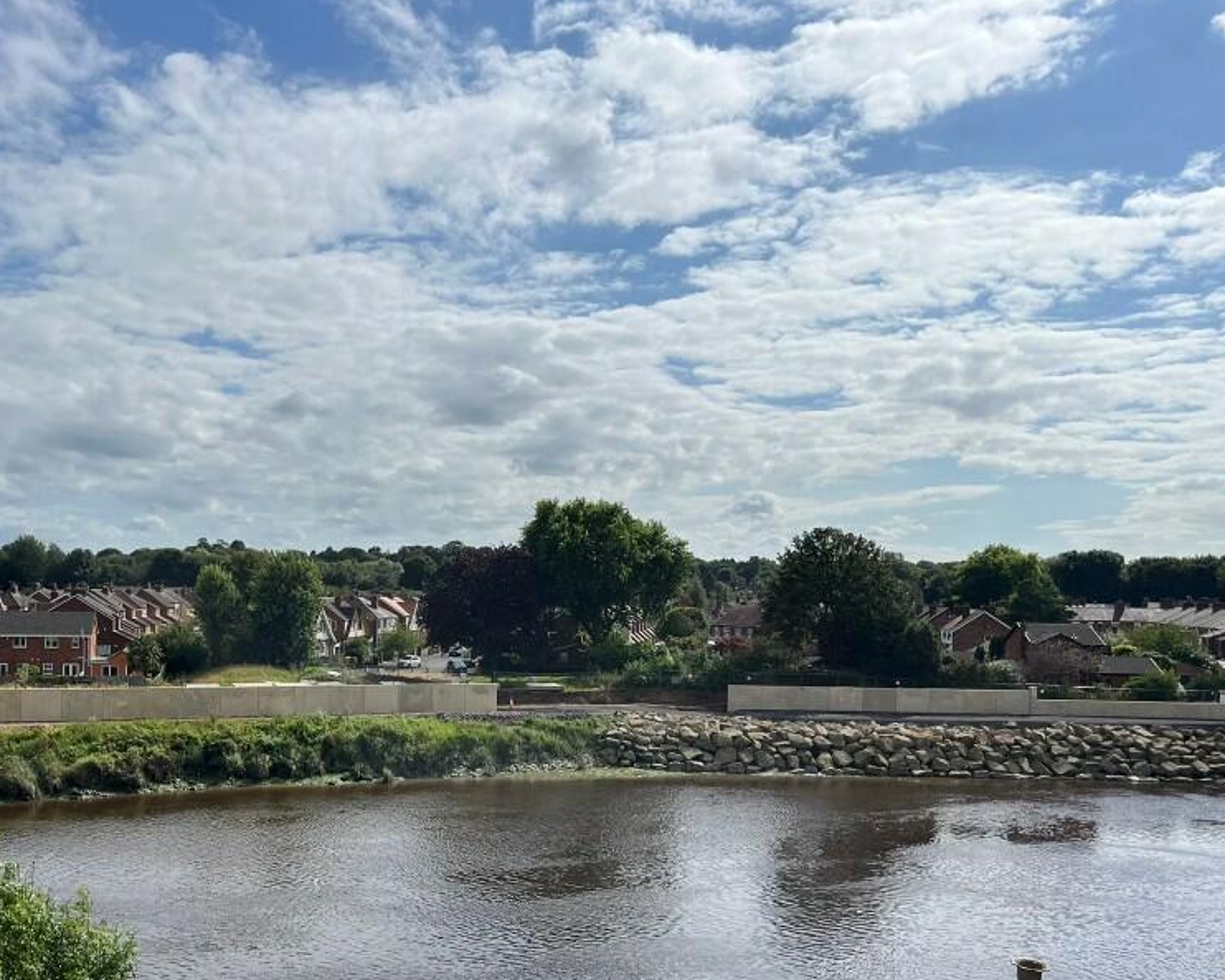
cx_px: 484
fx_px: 1269
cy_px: 619
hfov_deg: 51.1
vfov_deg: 41.9
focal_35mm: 35
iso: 50
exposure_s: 1/9901
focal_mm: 5.1
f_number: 1.6
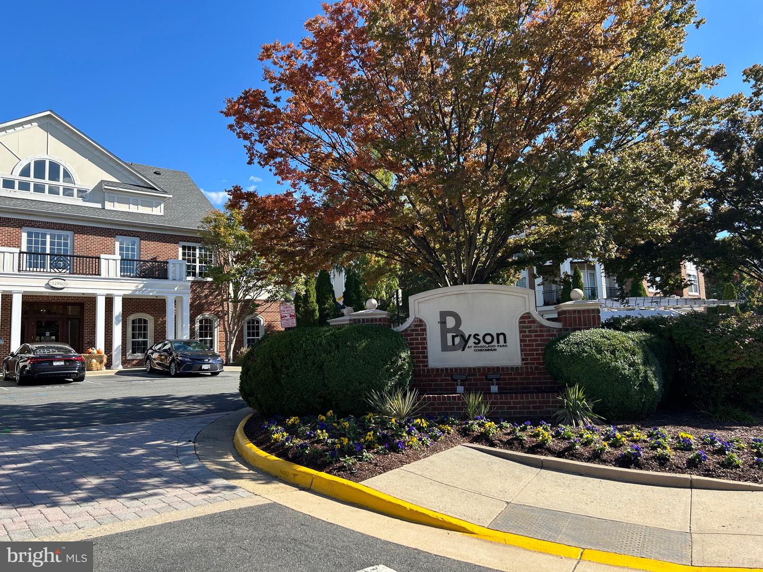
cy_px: 286
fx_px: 573
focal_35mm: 26
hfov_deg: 67.3
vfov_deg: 53.1
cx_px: 382
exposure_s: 1/1431
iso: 50
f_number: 1.5
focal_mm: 5.7
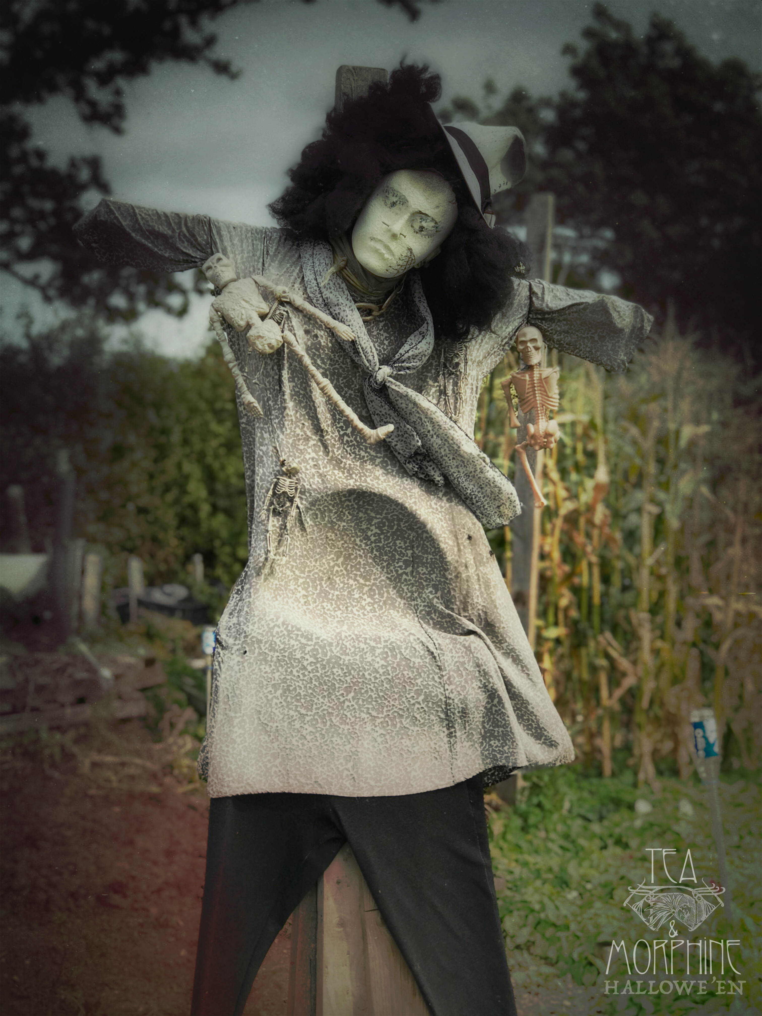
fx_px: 1673
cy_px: 508
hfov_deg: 25.7
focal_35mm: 57
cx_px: 381
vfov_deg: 33.8
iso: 20
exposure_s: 1/606
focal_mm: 6.6
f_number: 2.8
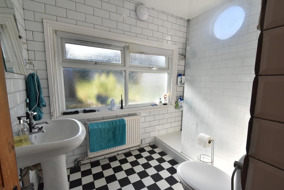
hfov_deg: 100.4
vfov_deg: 77.3
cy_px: 95
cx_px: 142
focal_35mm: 15
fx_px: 118
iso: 500
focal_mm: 10
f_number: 8
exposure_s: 1/250
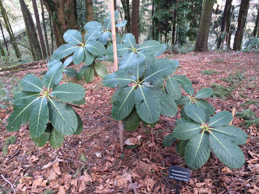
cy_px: 97
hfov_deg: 61.7
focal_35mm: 29
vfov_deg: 48.2
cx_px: 130
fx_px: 217
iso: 50
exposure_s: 1/60
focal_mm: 4.15
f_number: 2.2
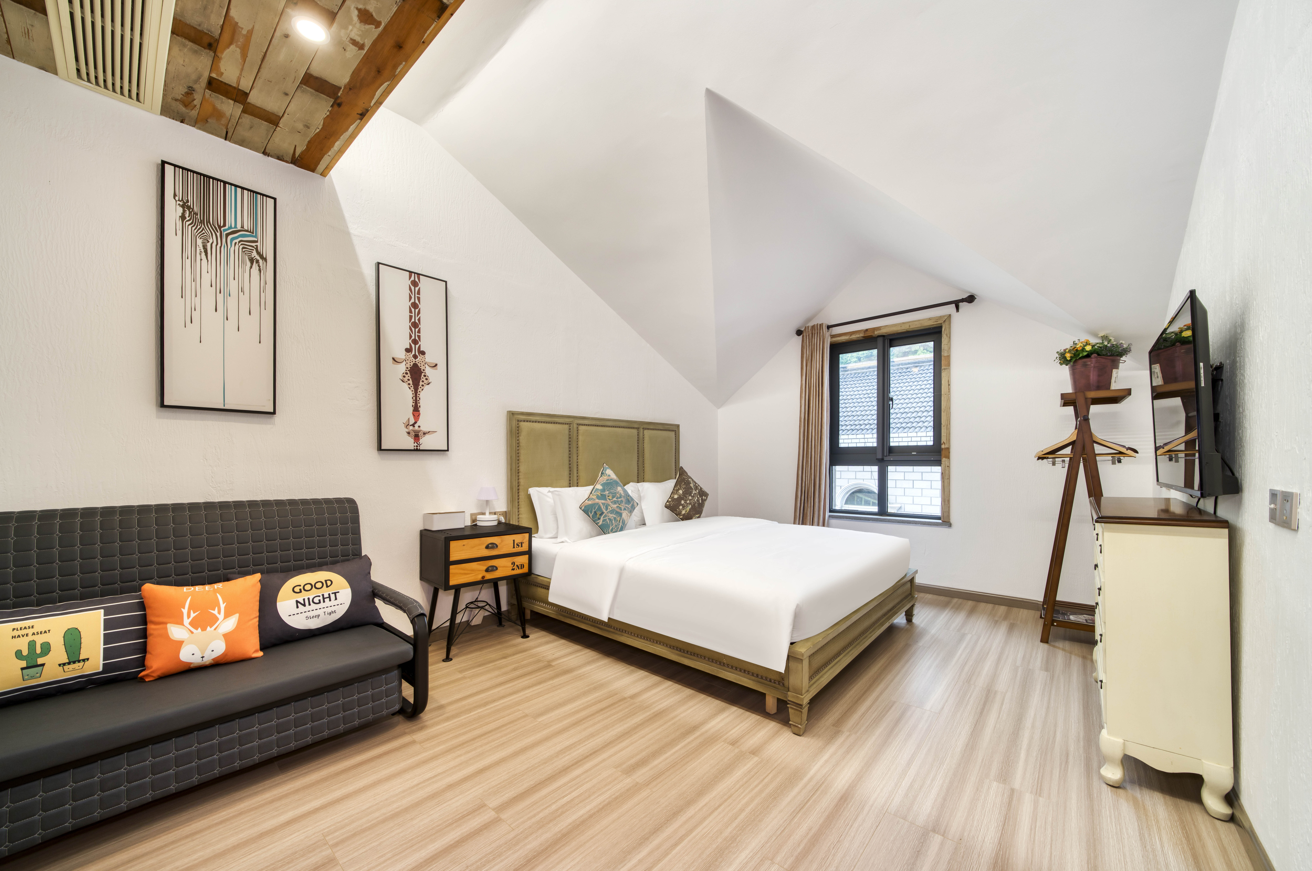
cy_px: 436
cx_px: 656
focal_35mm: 13
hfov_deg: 108.4
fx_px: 473
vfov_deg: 85.3
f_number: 9
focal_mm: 13
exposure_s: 1/20
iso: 400
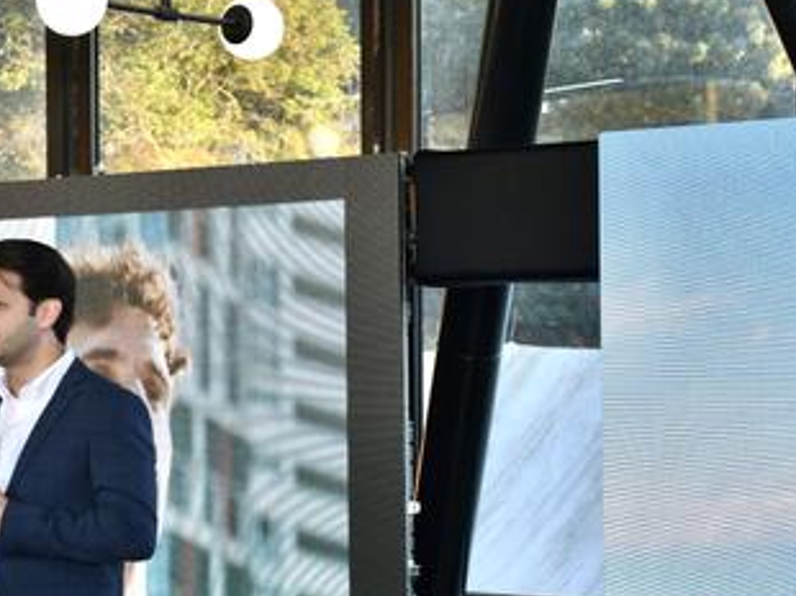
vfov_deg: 13.8
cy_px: 394
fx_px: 2459
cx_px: 177
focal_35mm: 107
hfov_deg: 18.2
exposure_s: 1/60
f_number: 5.3
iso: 280
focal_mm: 46
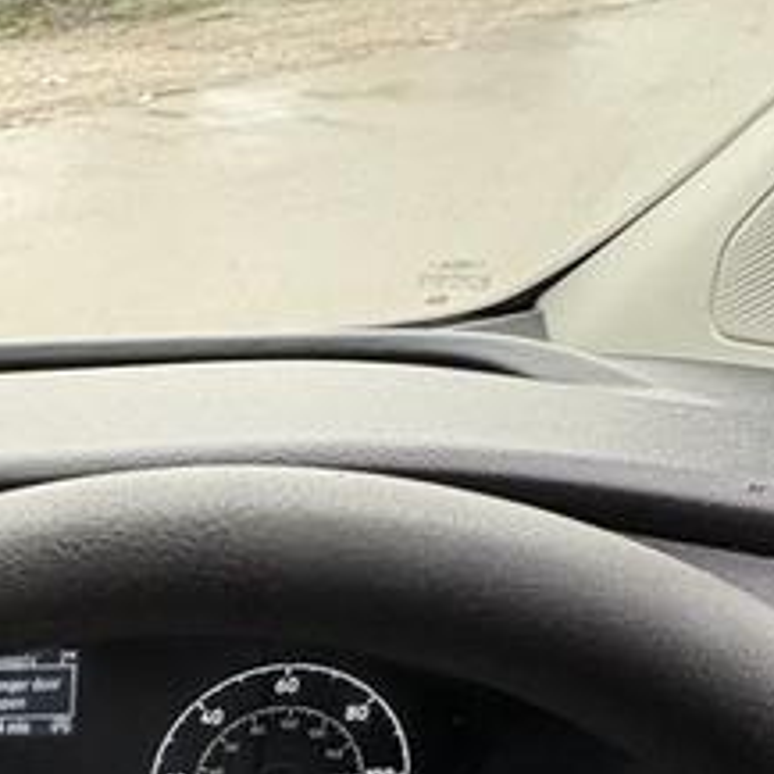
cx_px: -346
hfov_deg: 25.9
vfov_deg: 29.2
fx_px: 1290
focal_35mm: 51
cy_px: 906
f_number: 2.2
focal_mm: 2.22
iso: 250
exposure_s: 1/49
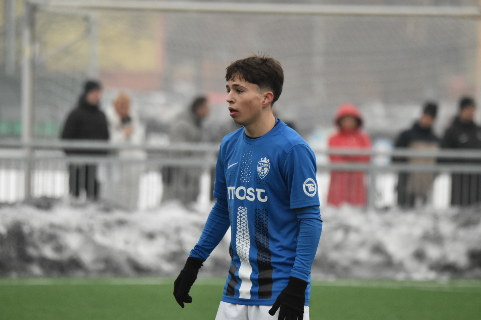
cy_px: 160
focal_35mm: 510
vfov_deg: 2.7
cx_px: 240
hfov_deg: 4.0
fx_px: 6814
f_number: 6
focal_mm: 340
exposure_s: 1/500
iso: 2000
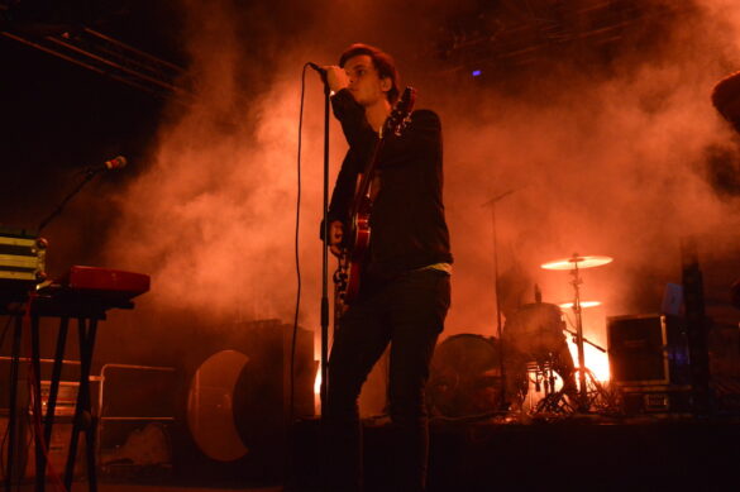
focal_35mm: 39
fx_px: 801
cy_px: 246
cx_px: 370
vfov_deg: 34.2
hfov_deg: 49.6
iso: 3200
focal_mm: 26
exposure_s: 1/200
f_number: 4.2
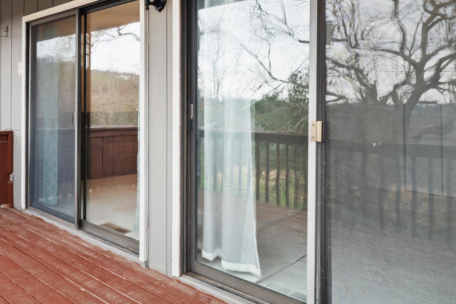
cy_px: 104
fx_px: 393
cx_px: 123
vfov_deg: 41.8
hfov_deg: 57.7
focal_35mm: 31
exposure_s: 1/2
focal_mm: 10
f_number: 9
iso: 200
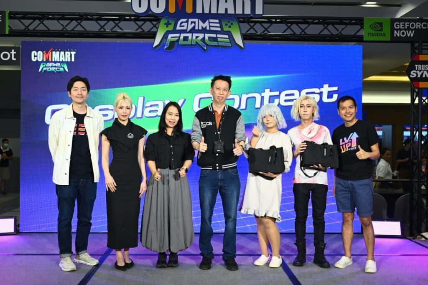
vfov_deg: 33.4
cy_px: 142
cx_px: 214
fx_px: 475
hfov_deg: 48.5
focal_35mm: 40
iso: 400
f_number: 2.5
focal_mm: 40
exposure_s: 1/320
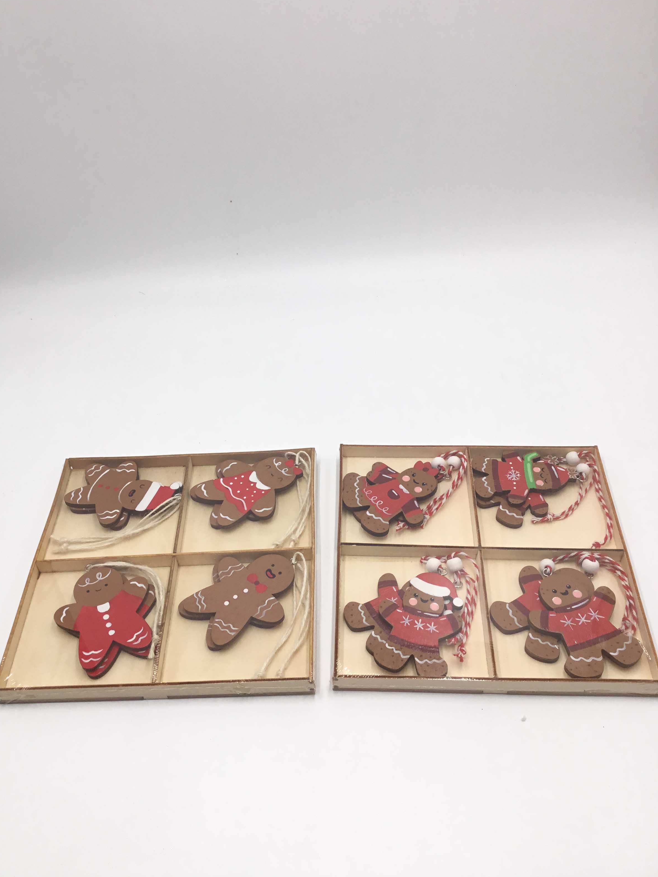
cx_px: 323
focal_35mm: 32
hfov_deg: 44.2
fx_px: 811
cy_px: 427
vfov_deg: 56.8
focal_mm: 3.3
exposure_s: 1/215
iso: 25
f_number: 2.4
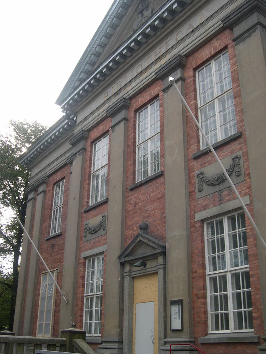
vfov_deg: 49.0
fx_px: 389
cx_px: 133
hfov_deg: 37.7
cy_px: 177
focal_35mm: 38
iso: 100
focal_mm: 8
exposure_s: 1/466
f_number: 2.8
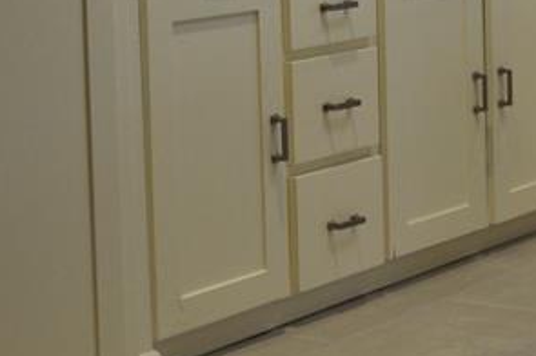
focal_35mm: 125
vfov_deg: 10.8
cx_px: 605
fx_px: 1859
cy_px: -62
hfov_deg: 15.9
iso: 400
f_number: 4.8
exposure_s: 1/90
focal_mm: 24
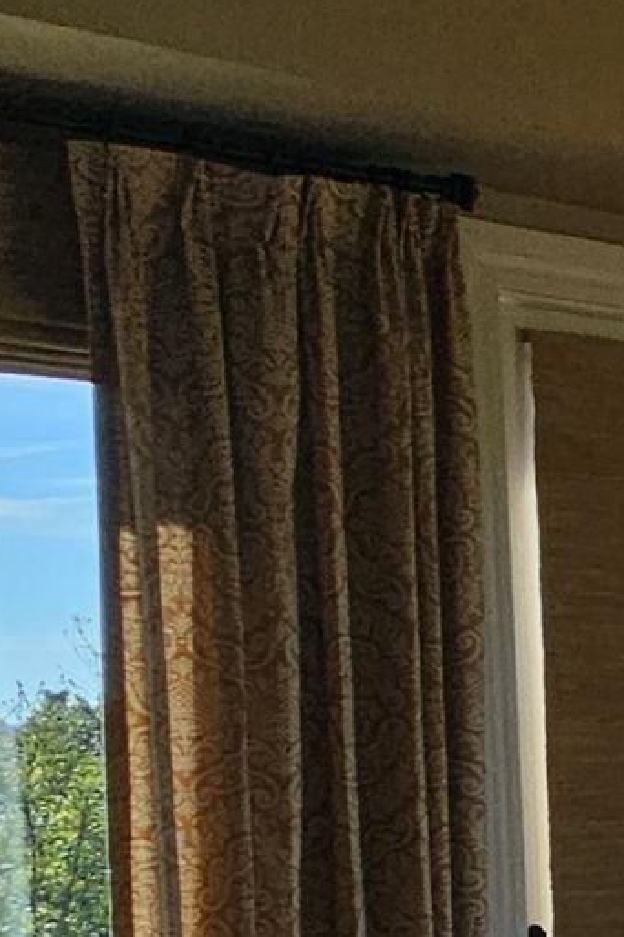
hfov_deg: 8.8
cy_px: 796
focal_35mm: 81
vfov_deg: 24.5
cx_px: 2352
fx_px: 2106
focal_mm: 2.2
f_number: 2.2
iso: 50
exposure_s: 1/392
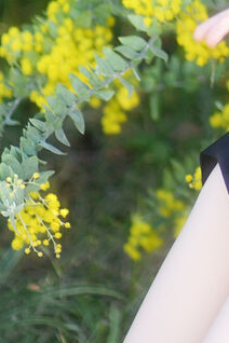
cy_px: -229
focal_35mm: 481
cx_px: 485
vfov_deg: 4.3
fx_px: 4589
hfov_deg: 2.8
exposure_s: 1/1600
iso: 160
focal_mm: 85
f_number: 2
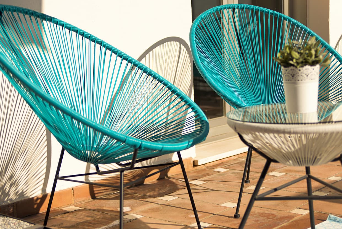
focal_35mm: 71
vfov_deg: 19.2
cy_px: 128
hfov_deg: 28.4
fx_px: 675
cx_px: 179
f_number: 2.8
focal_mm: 44
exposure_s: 1/3200
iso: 100
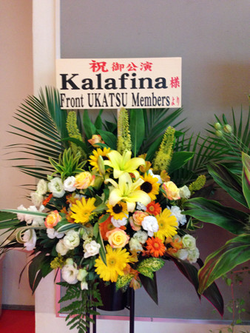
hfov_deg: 43.0
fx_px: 317
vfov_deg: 55.3
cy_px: 166
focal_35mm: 33
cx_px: 125
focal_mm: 4.13
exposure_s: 1/20
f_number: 2.4
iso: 200
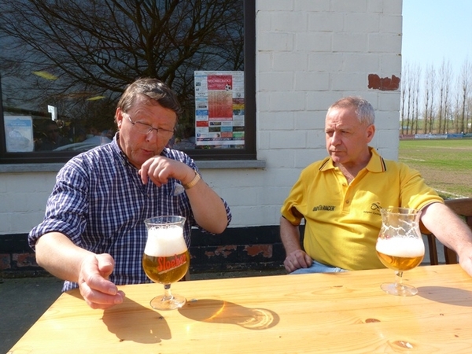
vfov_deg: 54.9
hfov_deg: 69.4
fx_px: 341
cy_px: 177
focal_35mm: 25
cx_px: 236
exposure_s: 1/200
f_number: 4.5
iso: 80
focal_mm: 4.5
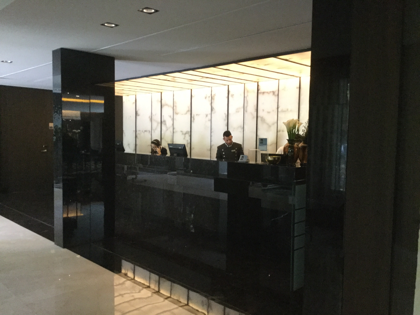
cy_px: 158
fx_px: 376
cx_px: 210
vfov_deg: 45.4
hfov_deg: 58.4
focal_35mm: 31
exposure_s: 1/25
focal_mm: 3.3
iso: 250
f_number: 2.4
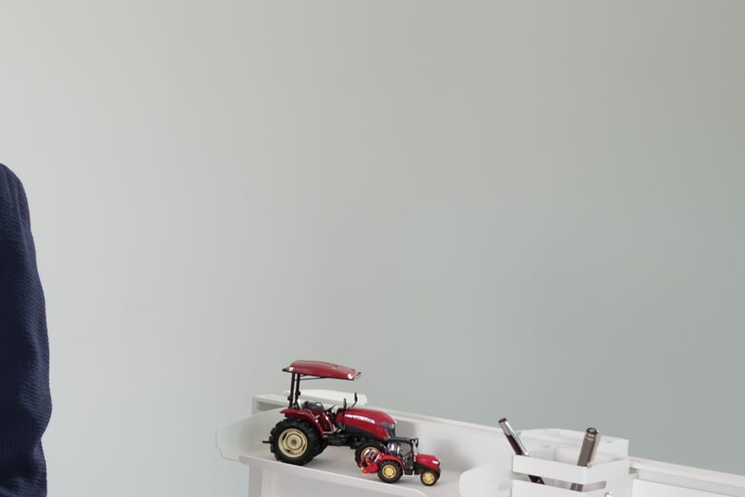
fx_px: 2359
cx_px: -287
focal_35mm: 114
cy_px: 258
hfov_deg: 16.7
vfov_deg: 12.0
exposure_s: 1/125
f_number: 2.2
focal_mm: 23
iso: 200
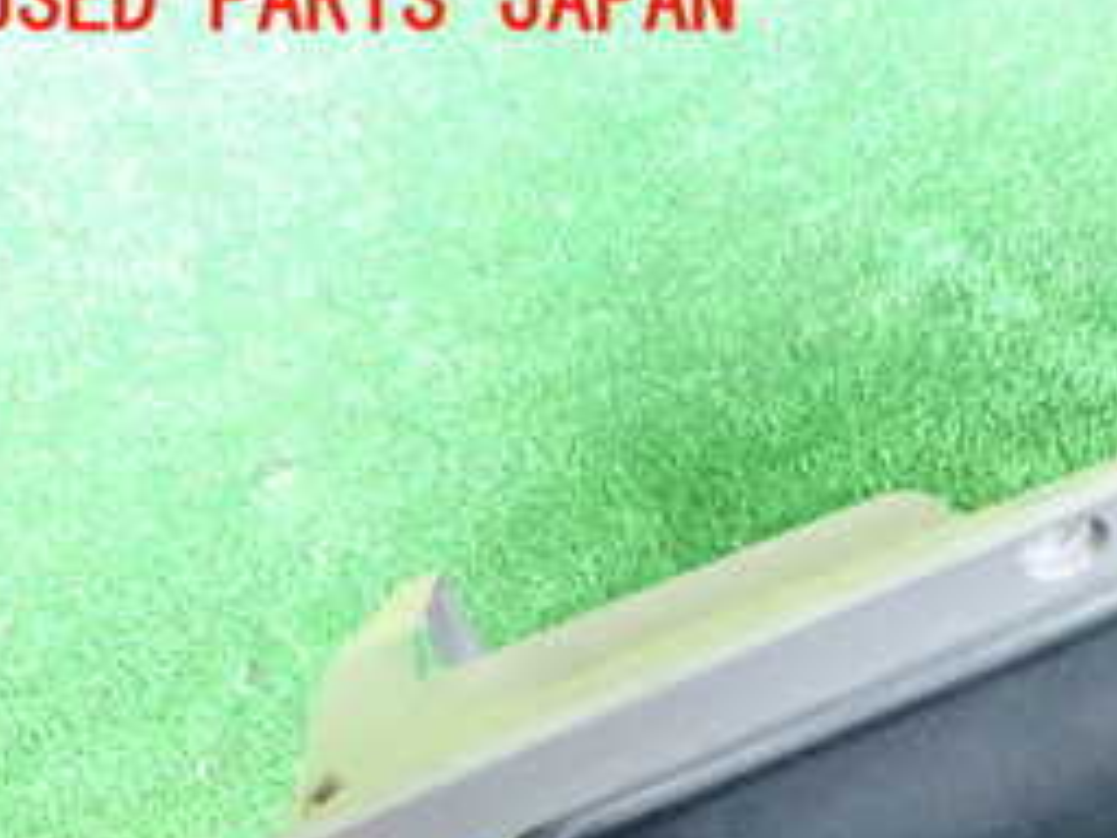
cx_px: 1252
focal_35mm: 75
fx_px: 2420
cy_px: 930
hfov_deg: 24.2
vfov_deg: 18.8
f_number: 2.4
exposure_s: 1/125
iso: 2000
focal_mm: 5.79
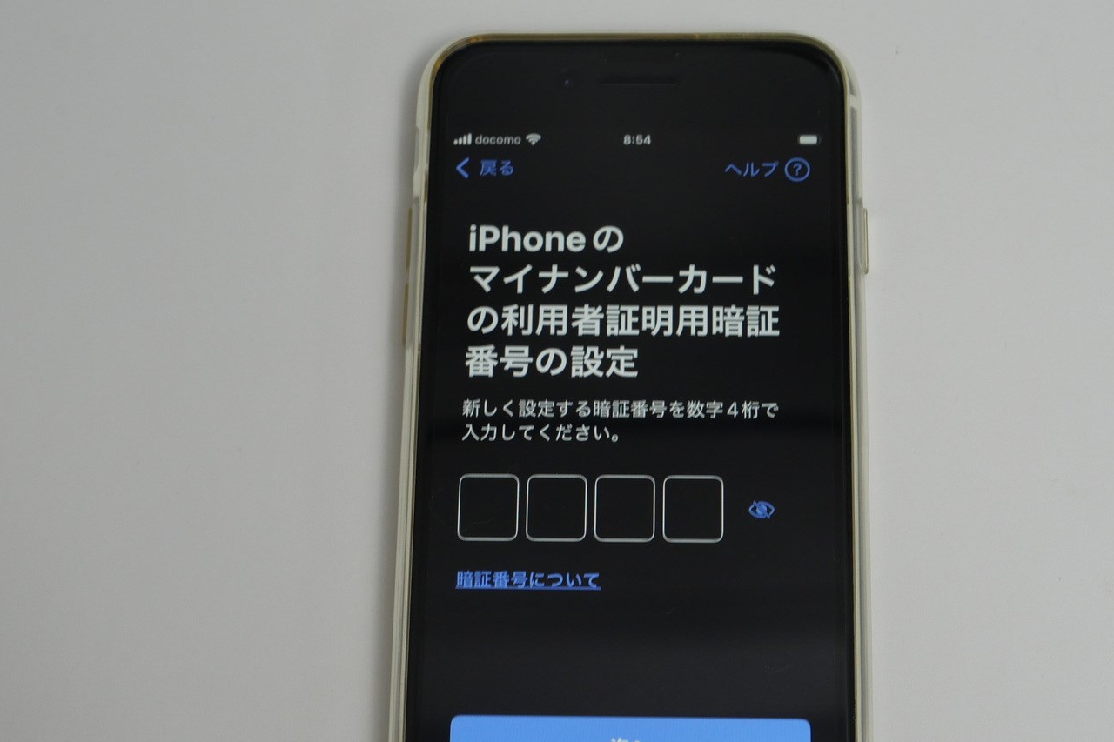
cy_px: 445
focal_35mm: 87
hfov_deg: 23.4
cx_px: 603
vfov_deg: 15.7
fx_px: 2692
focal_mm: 28
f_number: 6.3
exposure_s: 1/30
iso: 400
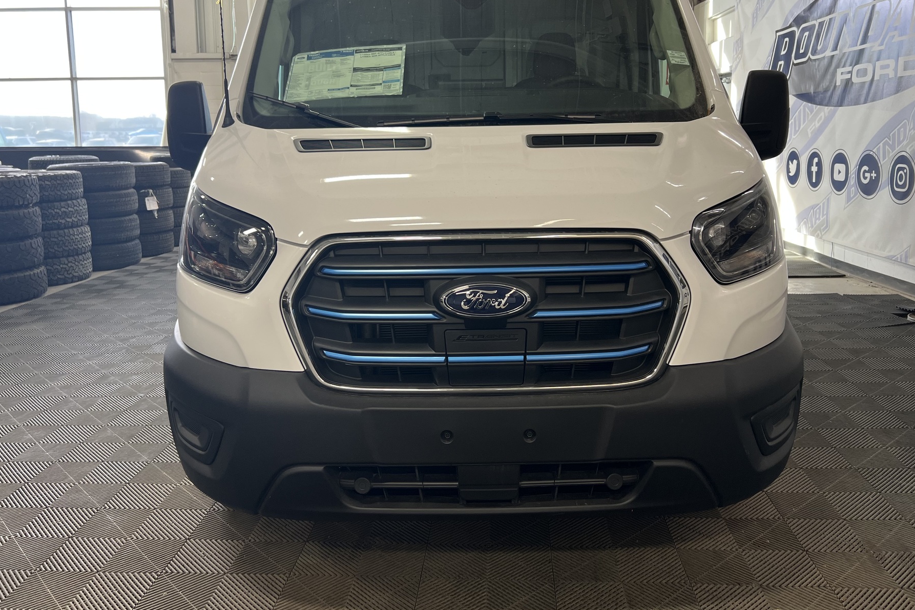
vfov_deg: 42.1
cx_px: 457
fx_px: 788
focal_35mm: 31
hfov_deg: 60.3
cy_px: 235
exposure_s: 1/120
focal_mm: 5.7
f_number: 1.5
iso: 100
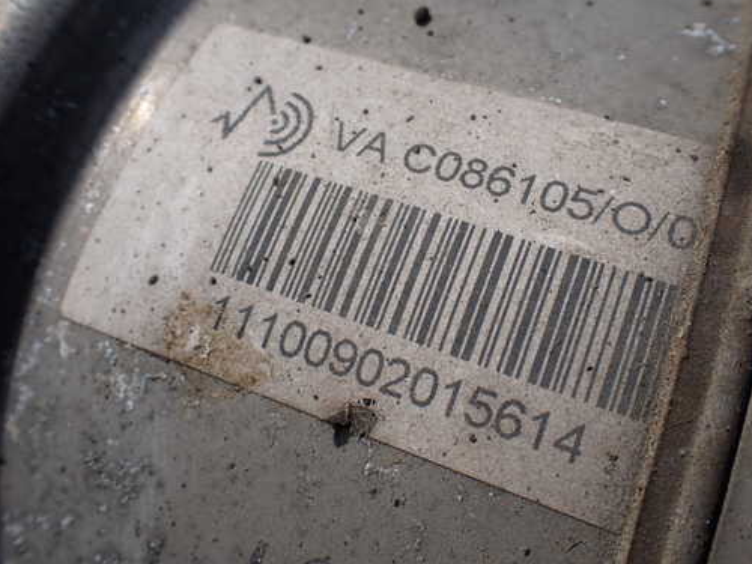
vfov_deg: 39.6
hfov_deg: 51.3
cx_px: 399
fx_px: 782
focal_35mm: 36
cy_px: 266
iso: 100
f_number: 9
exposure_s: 1/125
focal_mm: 5.4
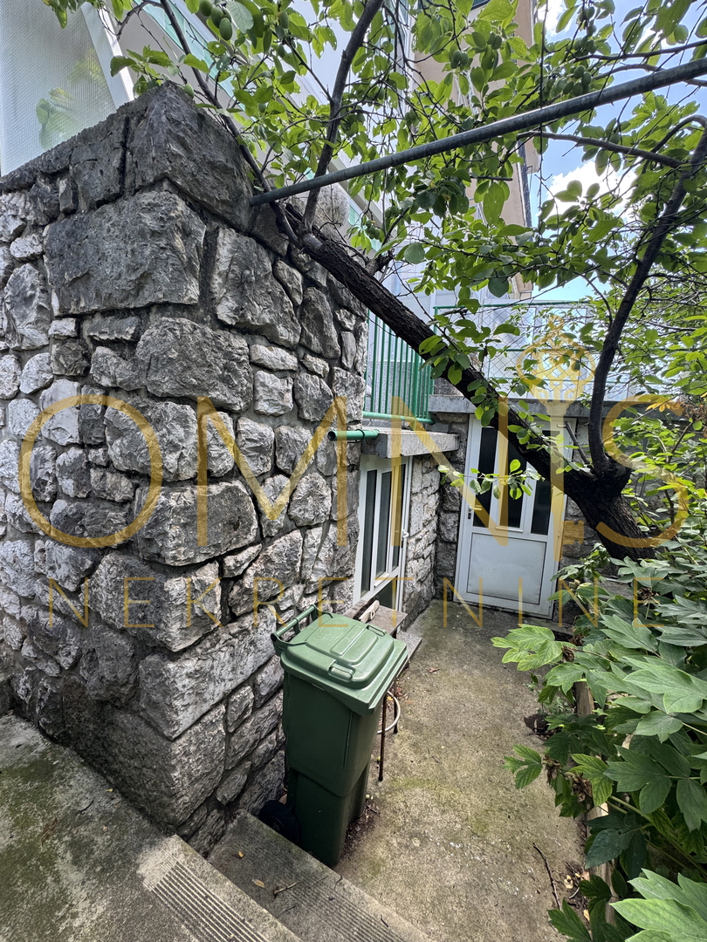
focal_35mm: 14
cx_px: 354
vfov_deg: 102.1
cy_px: 471
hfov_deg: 85.7
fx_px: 381
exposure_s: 1/109
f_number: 2.2
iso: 40
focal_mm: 2.22
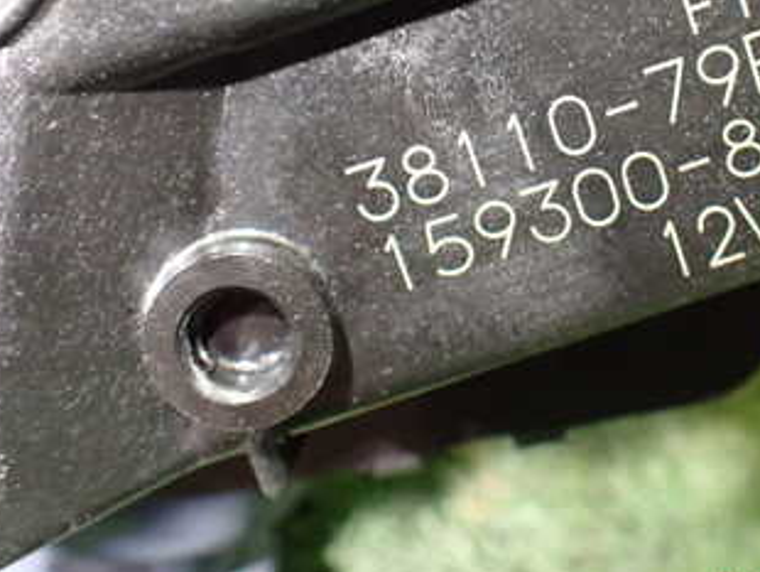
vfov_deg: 24.7
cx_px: 539
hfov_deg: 32.8
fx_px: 1274
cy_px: 79
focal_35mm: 58
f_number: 2.3
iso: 800
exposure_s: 1/80
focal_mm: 5.4
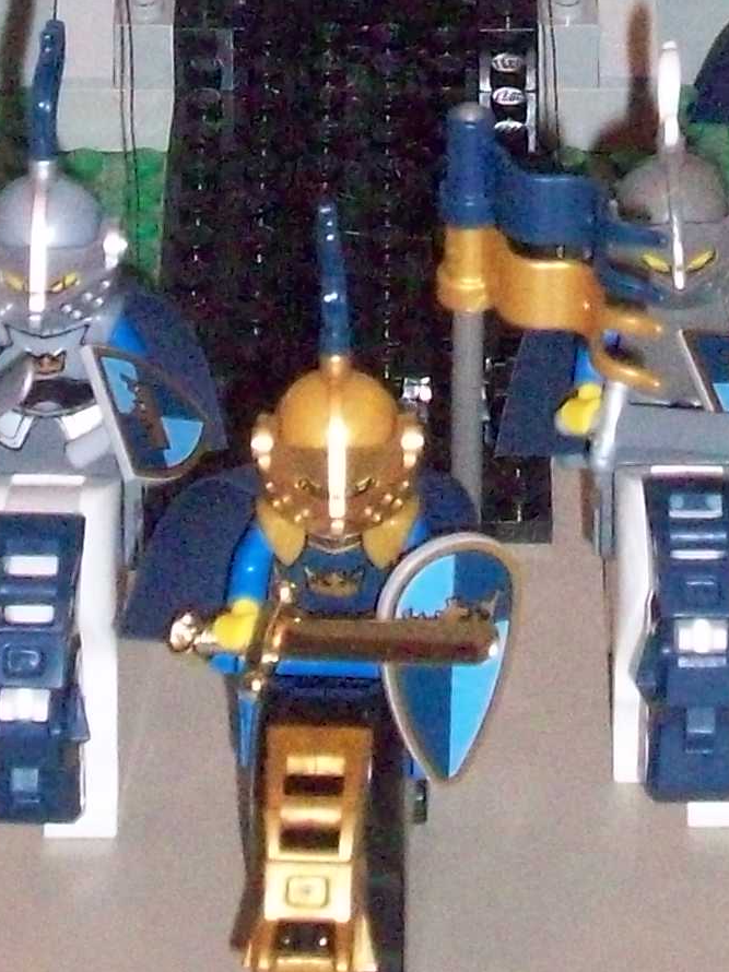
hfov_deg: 7.4
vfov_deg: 9.6
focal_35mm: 200
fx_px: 5619
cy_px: -545
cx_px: 395
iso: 400
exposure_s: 1/161
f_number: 3.4
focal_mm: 9
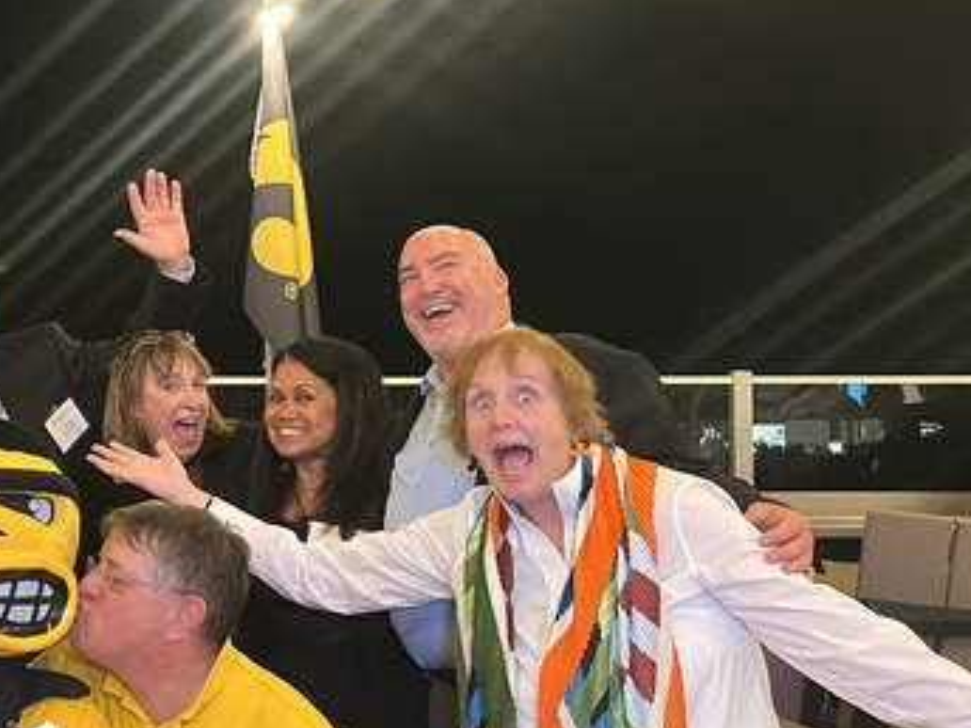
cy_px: 375
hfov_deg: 30.2
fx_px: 1627
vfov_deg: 25.2
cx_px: -68
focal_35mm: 58
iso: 1000
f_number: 1.5
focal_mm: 5.7
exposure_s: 1/62
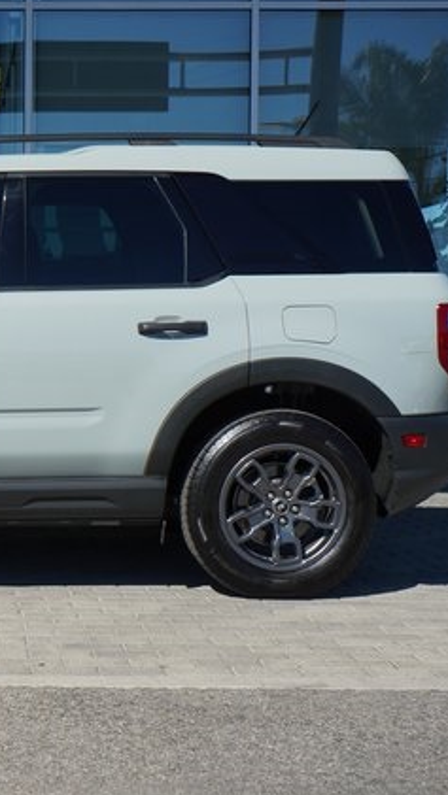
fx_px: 1477
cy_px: 398
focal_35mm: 70
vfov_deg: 30.1
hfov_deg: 16.6
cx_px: -83
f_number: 9
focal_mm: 44
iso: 1000
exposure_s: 1/2500
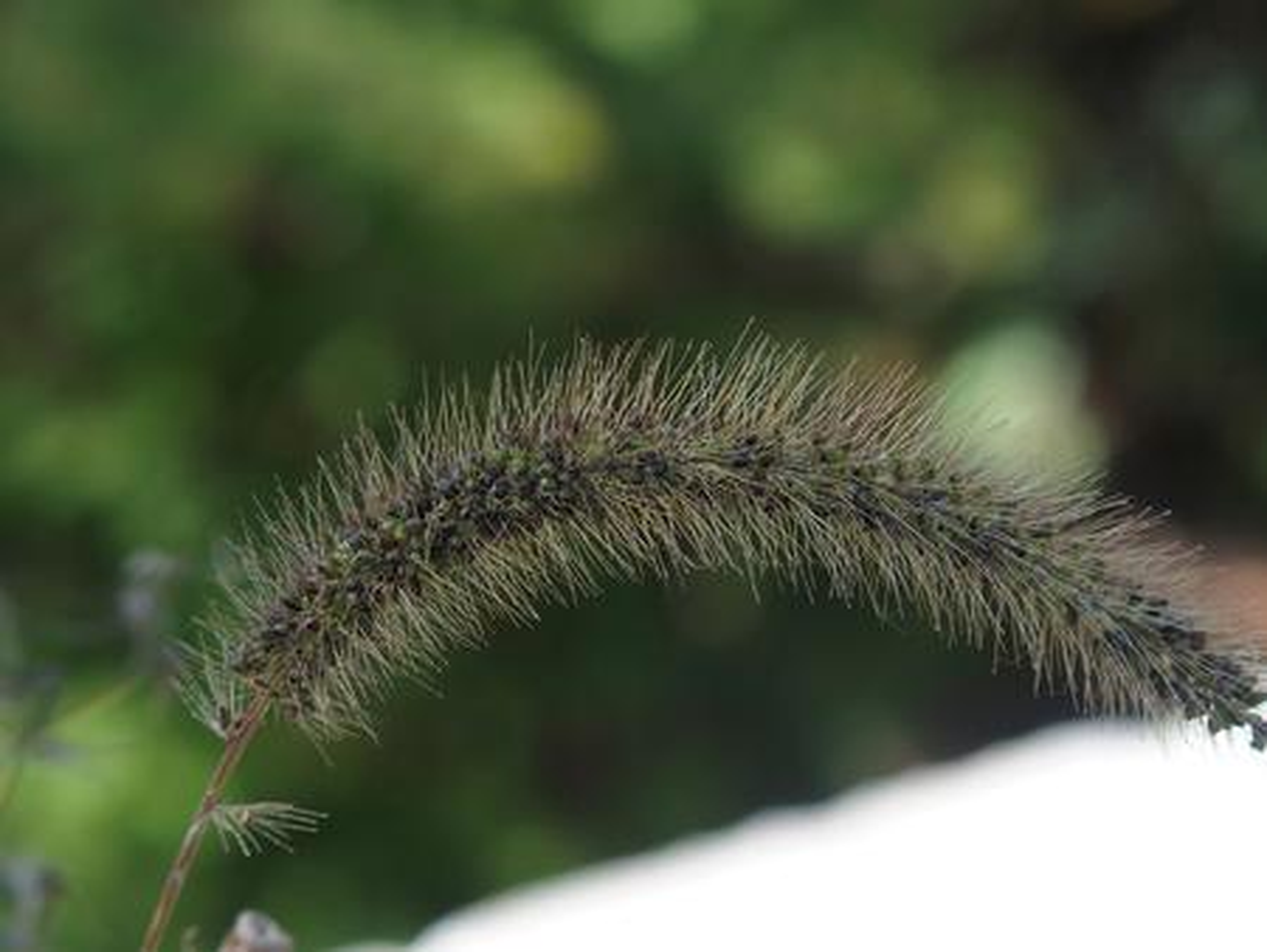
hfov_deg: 12.0
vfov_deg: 9.0
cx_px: 634
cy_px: 476
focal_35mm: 165
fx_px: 6042
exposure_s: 1/250
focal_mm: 35
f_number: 3.5
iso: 100
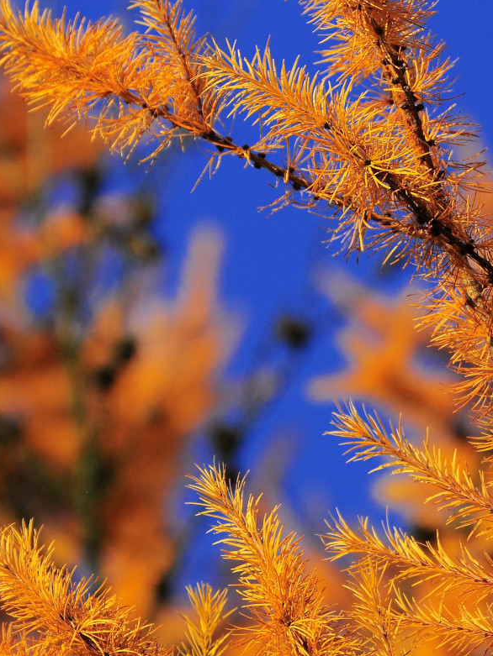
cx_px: 290
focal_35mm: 653
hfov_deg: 2.3
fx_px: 12397
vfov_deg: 3.0
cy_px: 328
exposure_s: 1/800
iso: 200
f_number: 6.3
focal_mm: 300
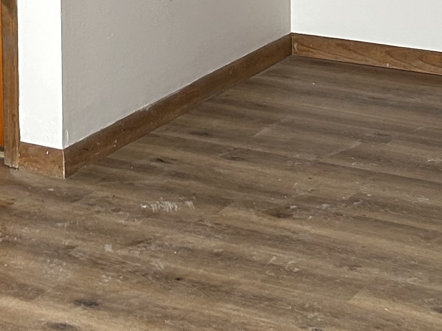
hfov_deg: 16.3
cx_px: 115
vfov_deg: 12.0
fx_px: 1532
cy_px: -88
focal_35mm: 120
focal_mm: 5.7
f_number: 1.5
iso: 125
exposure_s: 1/60
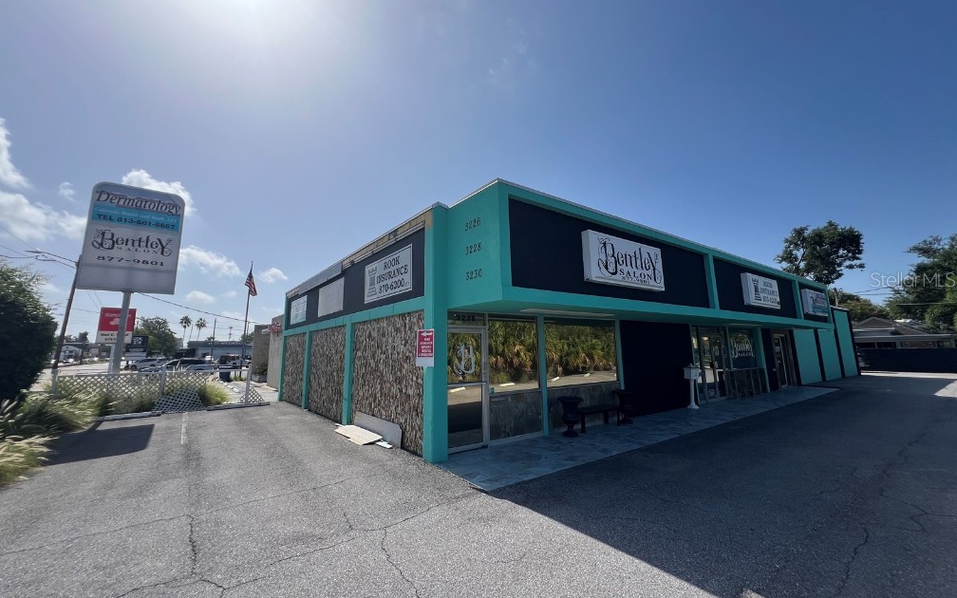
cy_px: 279
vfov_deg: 78.5
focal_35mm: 14
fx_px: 365
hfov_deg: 105.3
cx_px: 474
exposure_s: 1/1575
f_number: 1.8
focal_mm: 1.57
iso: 32
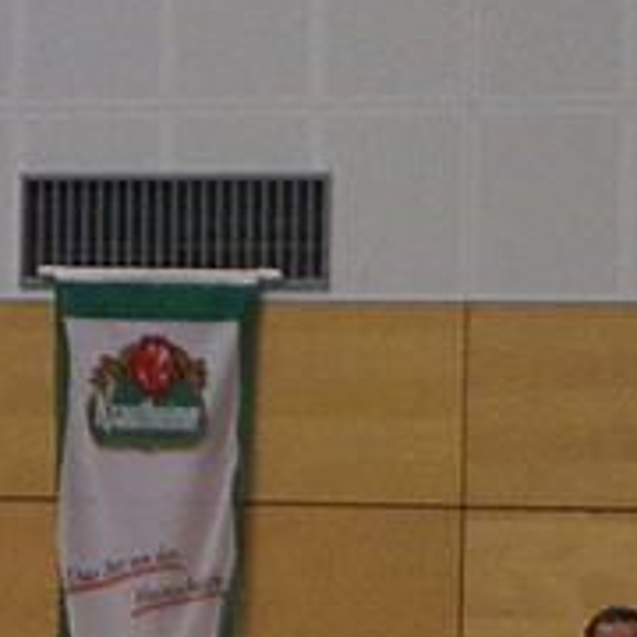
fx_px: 8735
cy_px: 1196
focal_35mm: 420
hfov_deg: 4.1
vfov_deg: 4.1
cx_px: 1787
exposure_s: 1/200
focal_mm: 55
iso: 3200
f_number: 5.6
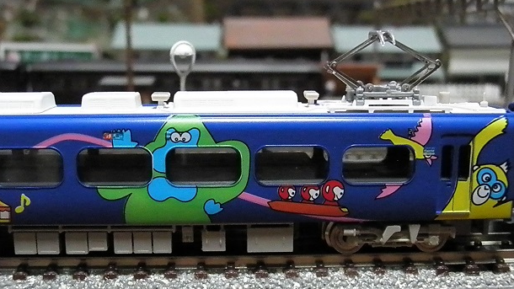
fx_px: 613
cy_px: 159
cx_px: 257
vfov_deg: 26.5
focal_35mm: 45
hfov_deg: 45.5
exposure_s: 1/100
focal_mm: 7.3
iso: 3200
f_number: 3.9
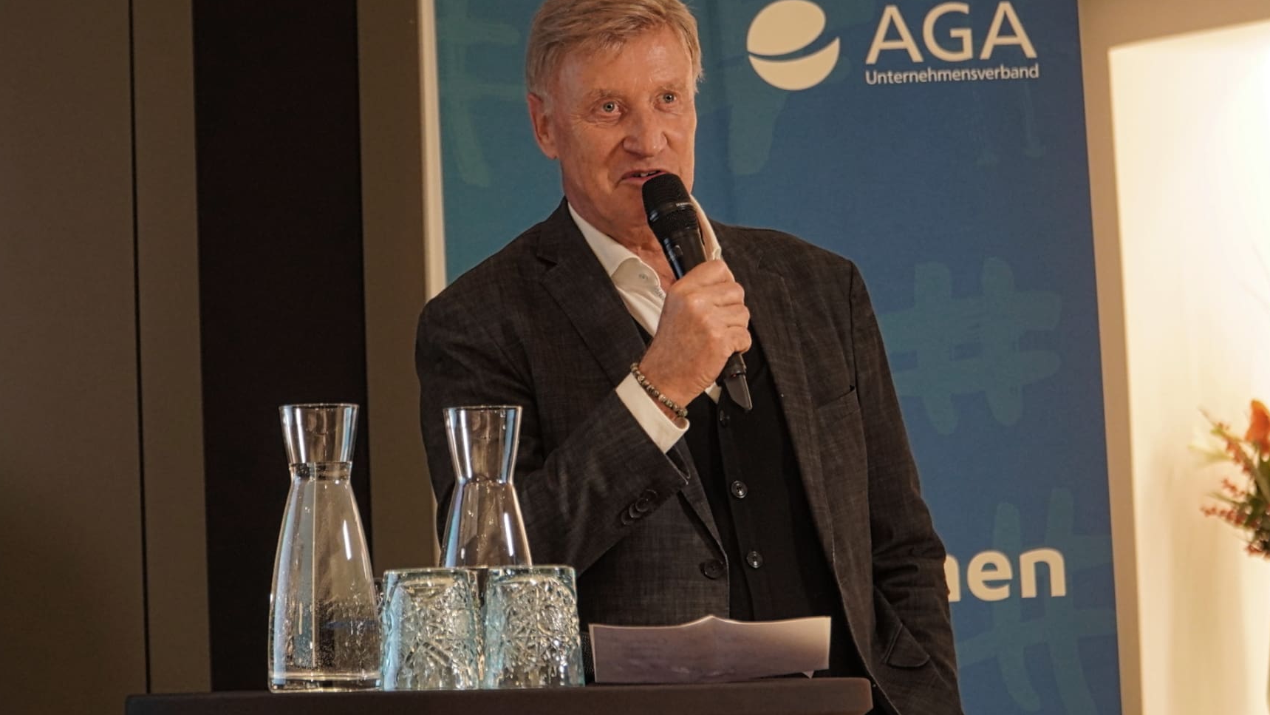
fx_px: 3435
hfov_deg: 20.9
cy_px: 379
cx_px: 645
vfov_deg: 11.9
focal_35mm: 102
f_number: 4
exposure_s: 1/100
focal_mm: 62
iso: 800
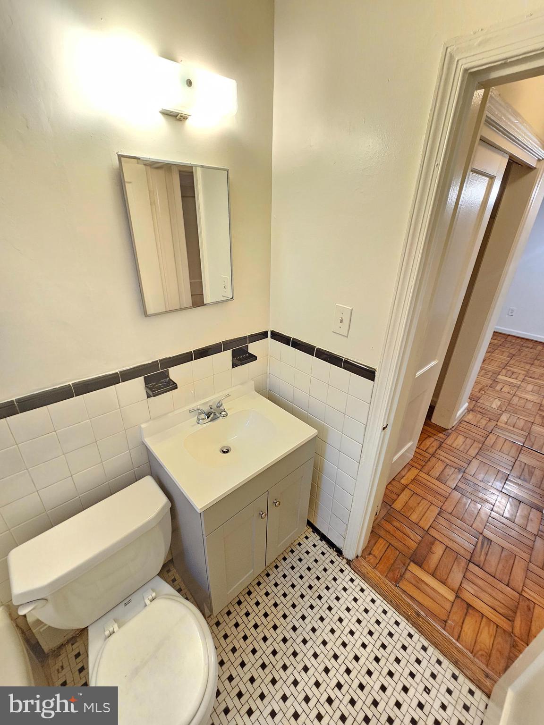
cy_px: 362
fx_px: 272
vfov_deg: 106.2
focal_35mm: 13
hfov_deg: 89.9
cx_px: 272
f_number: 2.2
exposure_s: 1/30
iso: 320
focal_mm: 2.2
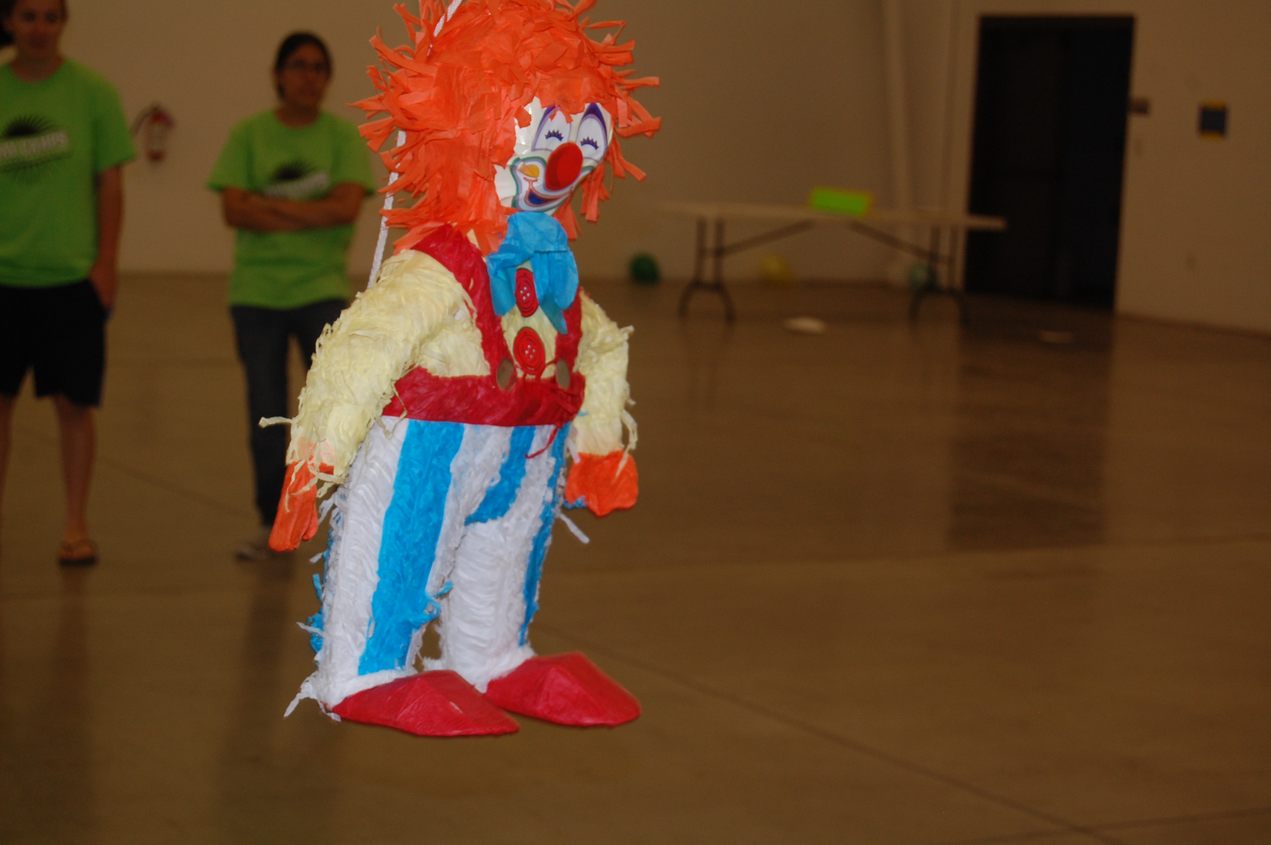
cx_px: 636
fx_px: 2910
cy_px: 422
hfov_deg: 24.6
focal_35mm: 82
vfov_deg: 16.5
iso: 400
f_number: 5.6
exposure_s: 1/60
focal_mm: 55
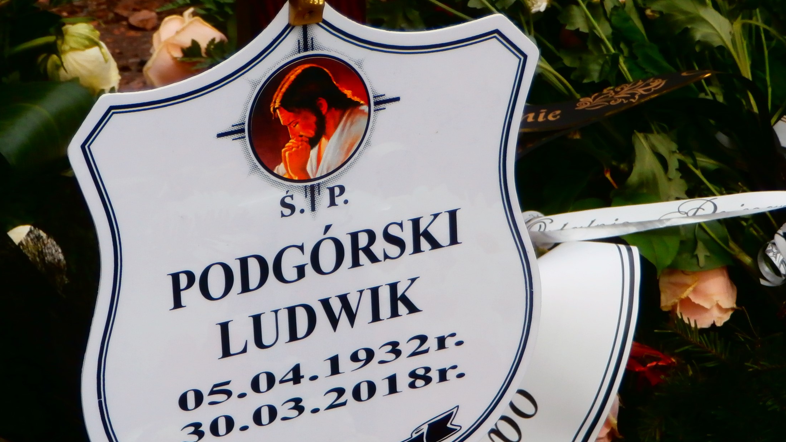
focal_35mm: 204
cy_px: 324
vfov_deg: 6.0
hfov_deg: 10.6
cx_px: 341
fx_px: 4252
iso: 100
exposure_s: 1/250
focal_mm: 24.17
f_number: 5.7
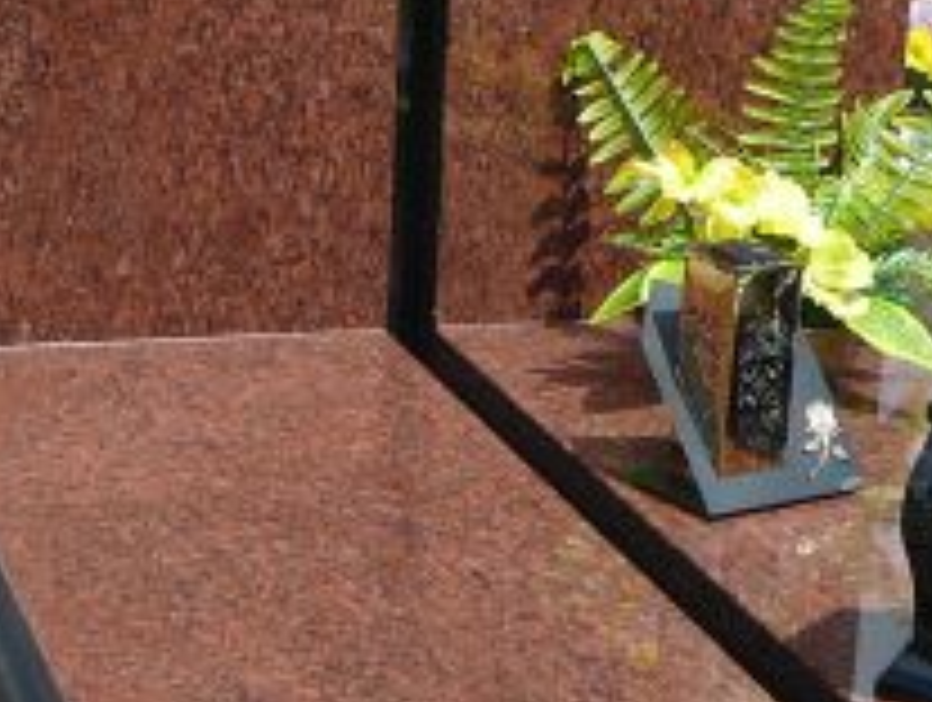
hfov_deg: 18.2
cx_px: 459
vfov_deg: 13.7
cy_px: 234
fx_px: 2913
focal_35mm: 108
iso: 80
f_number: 5
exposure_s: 1/400
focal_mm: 5.2
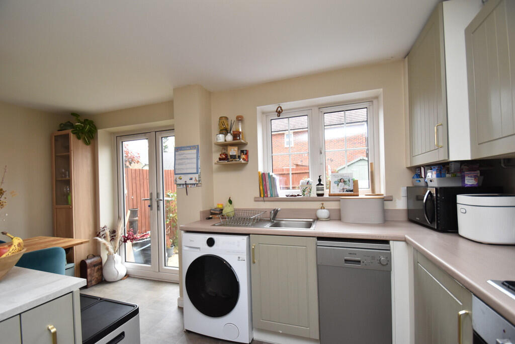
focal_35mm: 15
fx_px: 215
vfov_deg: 77.3
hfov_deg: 100.4
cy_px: 172
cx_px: 258
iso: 800
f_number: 4.5
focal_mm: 10
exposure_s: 1/160
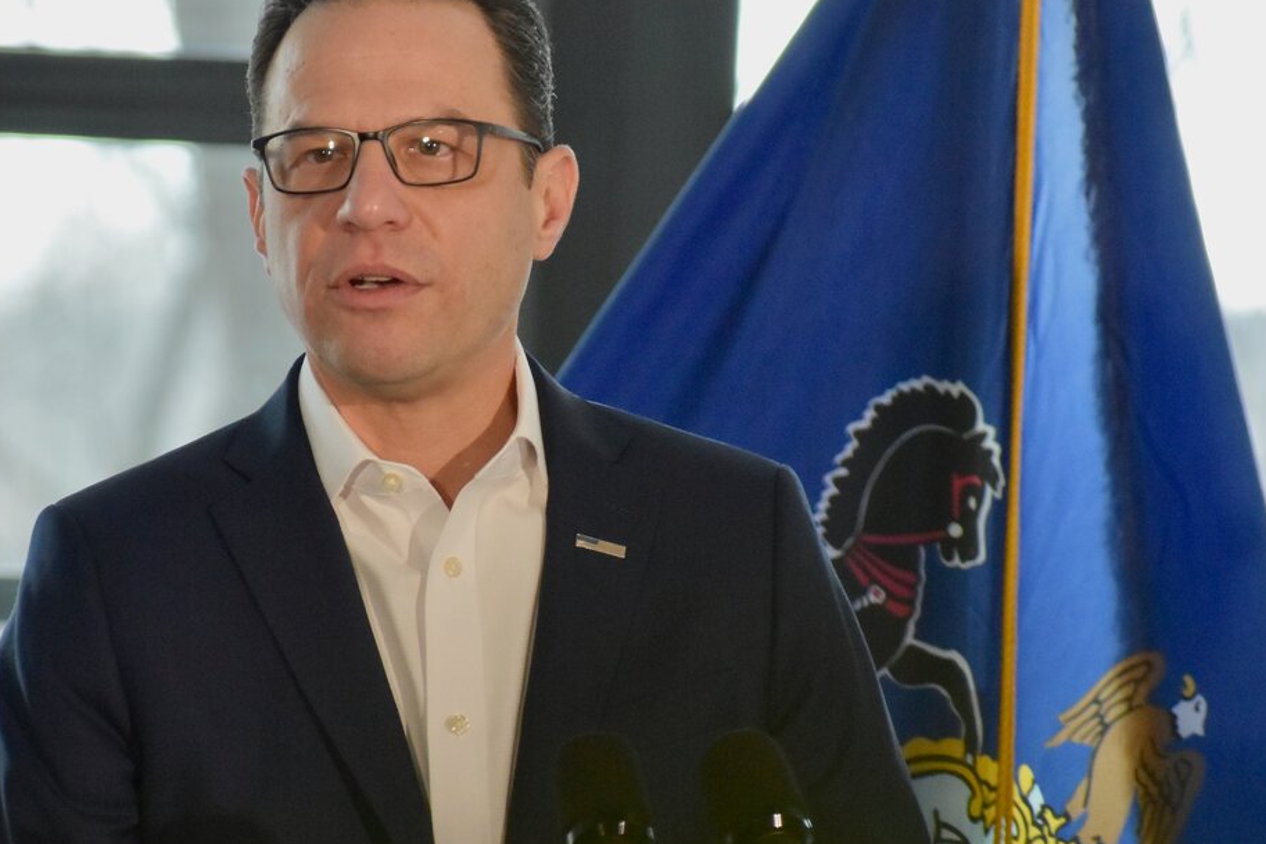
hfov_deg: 4.4
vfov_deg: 2.9
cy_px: 486
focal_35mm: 468
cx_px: 448
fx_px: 16459
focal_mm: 190
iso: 2000
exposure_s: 1/500
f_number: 5.3
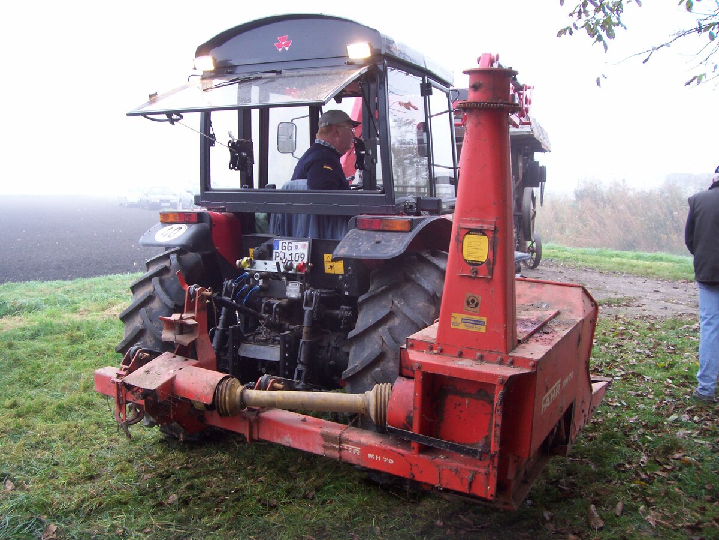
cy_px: 270
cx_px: 360
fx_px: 706
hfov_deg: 54.0
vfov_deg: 41.8
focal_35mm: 34
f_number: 2.7
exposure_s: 1/67.9
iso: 80
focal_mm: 5.6
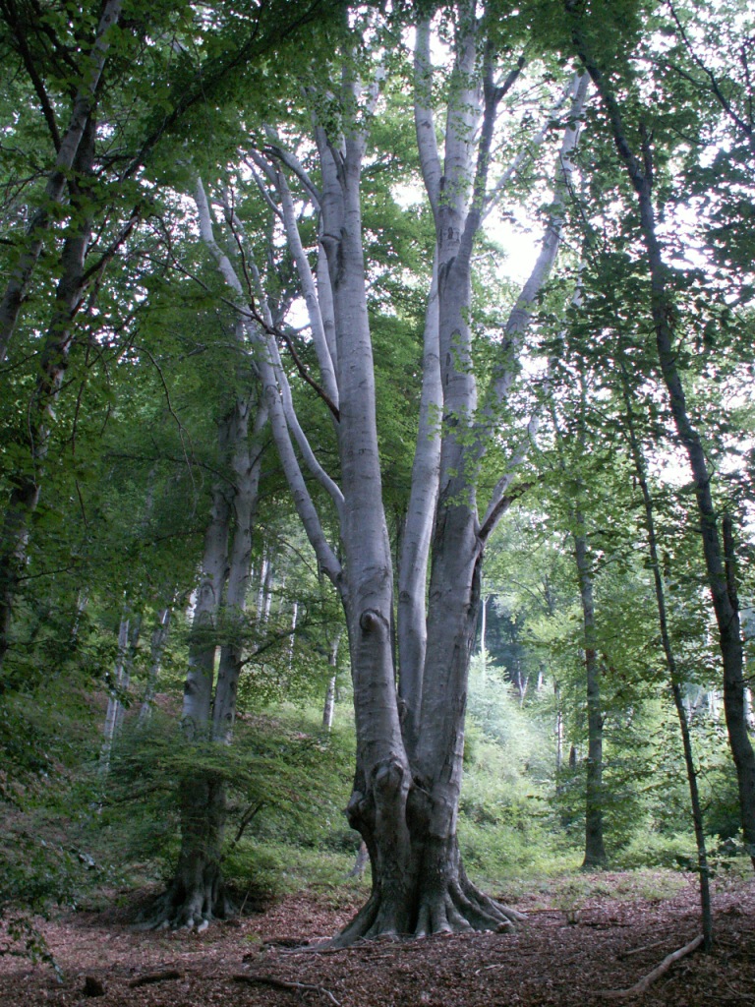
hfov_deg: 40.7
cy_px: 504
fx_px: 1018
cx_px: 378
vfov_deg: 52.6
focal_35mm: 35
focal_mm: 5.86
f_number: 2.8
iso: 160
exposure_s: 1/40
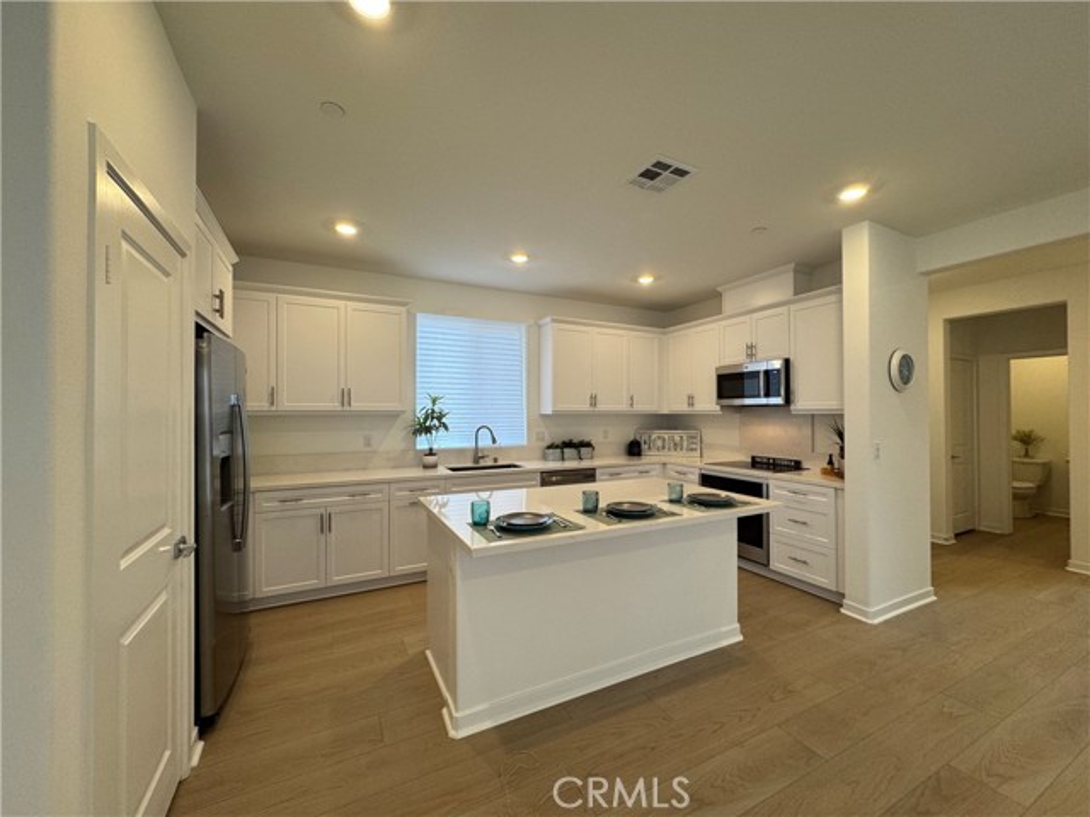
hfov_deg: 102.1
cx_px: 545
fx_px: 441
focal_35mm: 14
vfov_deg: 85.7
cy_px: 408
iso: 125
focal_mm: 2.22
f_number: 2.2
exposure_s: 1/120
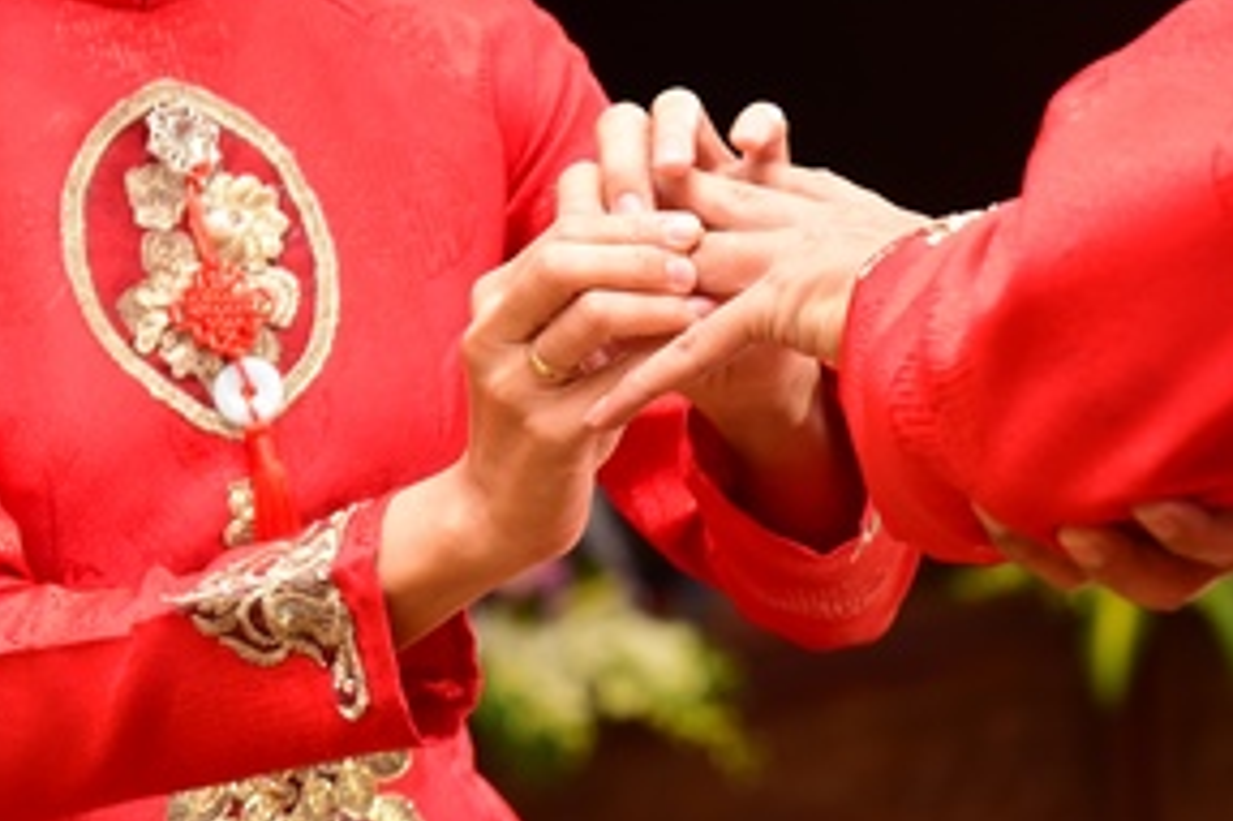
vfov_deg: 5.8
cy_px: 43
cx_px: 962
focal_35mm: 238
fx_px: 8146
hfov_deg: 8.6
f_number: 5.6
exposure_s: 1/40
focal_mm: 105
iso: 1000
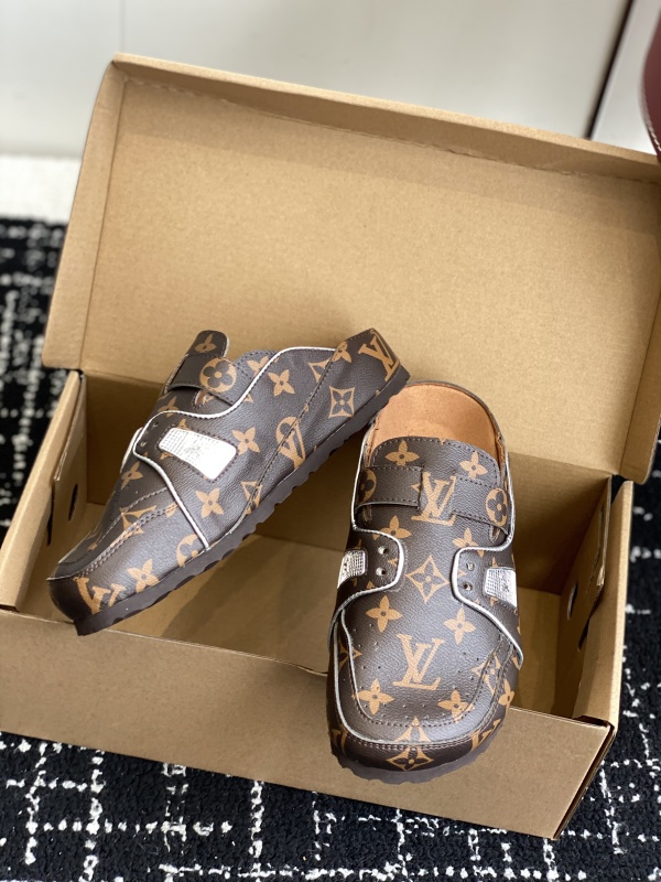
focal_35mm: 52
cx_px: 330
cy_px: 441
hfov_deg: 28.0
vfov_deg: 36.8
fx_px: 1324
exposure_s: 1/122
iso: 64
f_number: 2
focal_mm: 6
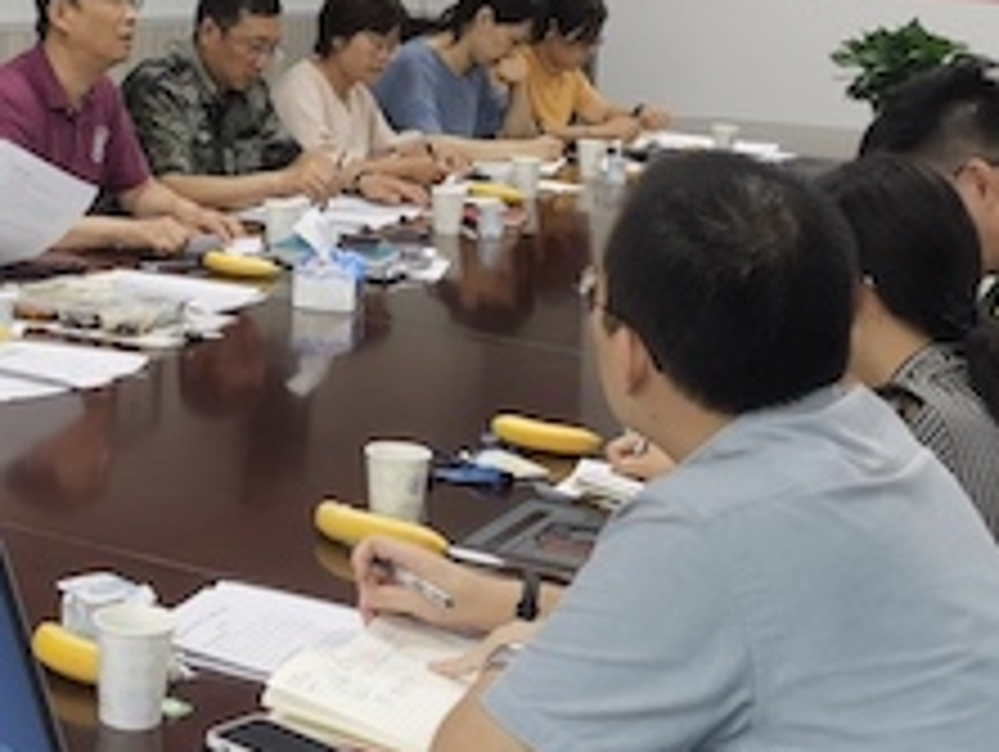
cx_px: 122
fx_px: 2340
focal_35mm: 81
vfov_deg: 17.7
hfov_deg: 23.5
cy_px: -54
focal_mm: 5.56
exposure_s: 1/100
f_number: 1.6
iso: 100
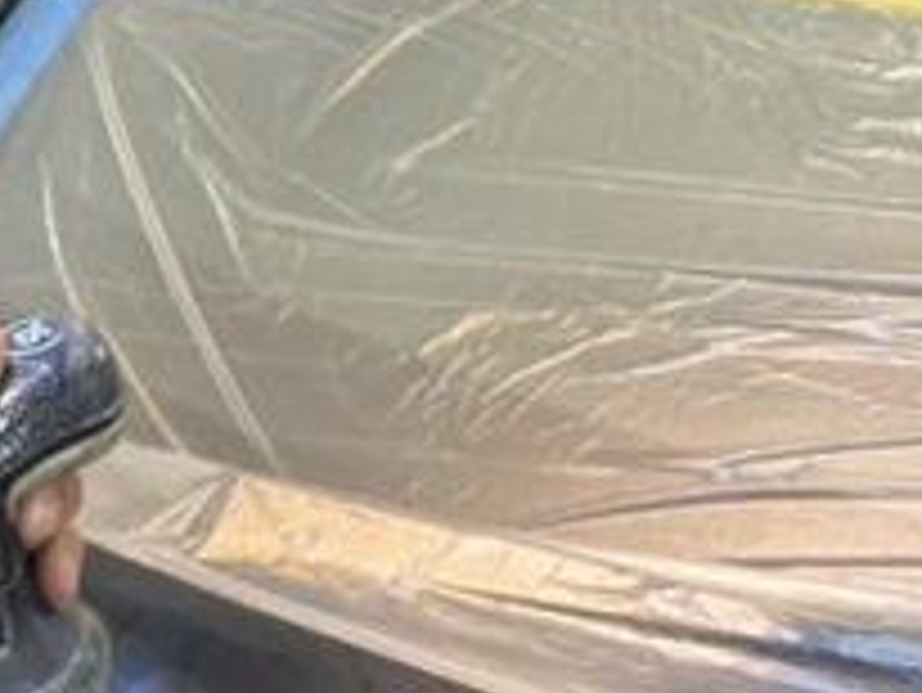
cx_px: -621
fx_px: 6396
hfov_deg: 8.0
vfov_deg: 6.2
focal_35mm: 240
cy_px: 693
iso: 100
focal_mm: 6.86
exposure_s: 1/60
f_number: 1.78
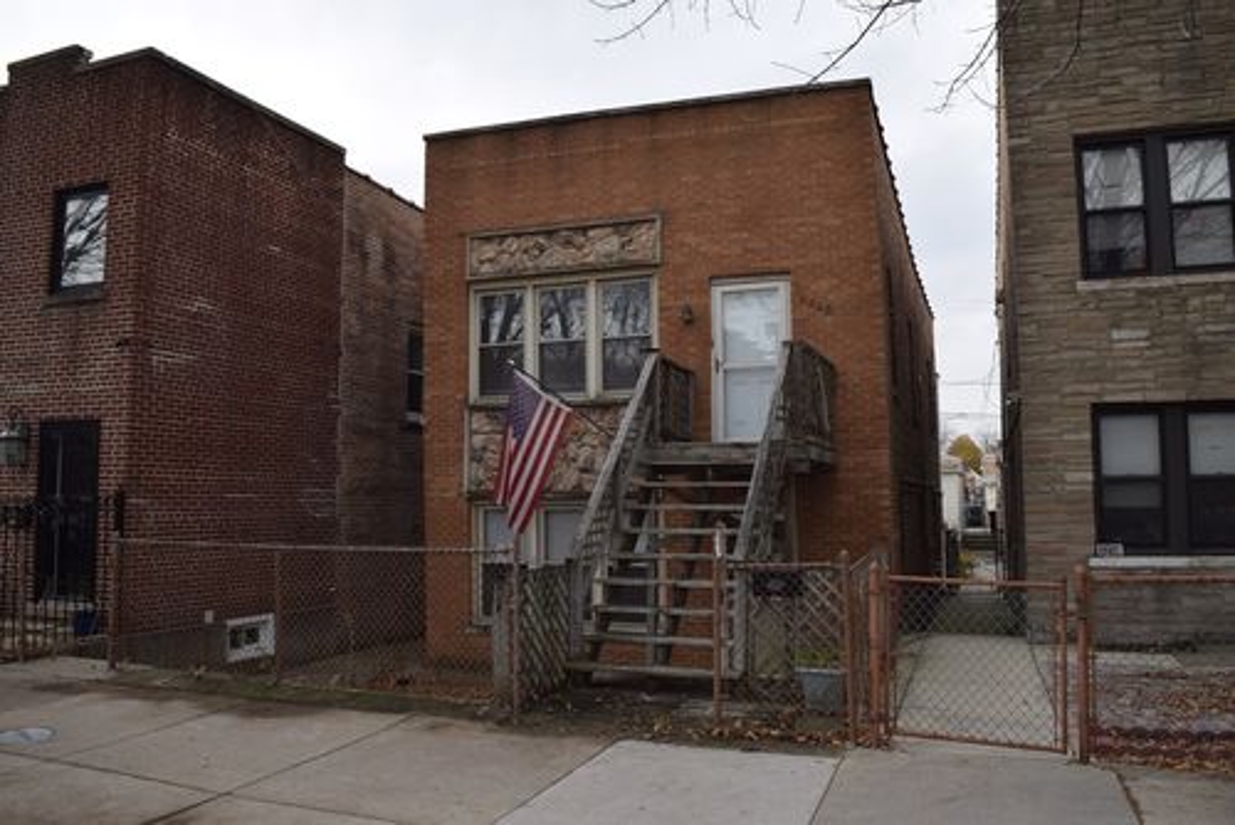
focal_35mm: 27
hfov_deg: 67.4
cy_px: 412
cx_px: 618
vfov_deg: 48.0
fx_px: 927
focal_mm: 18
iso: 100
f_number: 6.3
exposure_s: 1/160
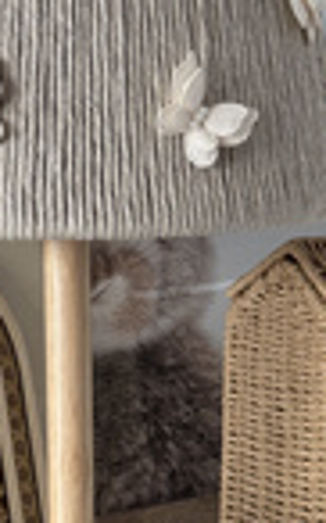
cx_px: 220
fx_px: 1738
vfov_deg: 17.1
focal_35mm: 122
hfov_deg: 10.7
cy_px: 294
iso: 125
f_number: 1.78
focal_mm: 6.76
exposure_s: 1/60
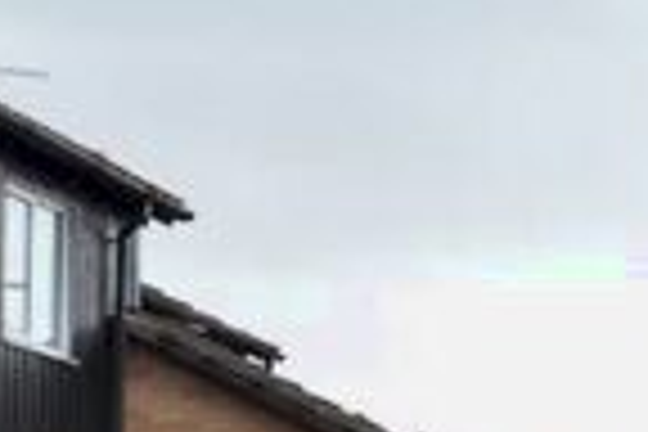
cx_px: -608
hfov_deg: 16.1
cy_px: 531
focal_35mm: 102
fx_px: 1836
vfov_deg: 13.0
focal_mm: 14
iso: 200
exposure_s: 1/160
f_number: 4
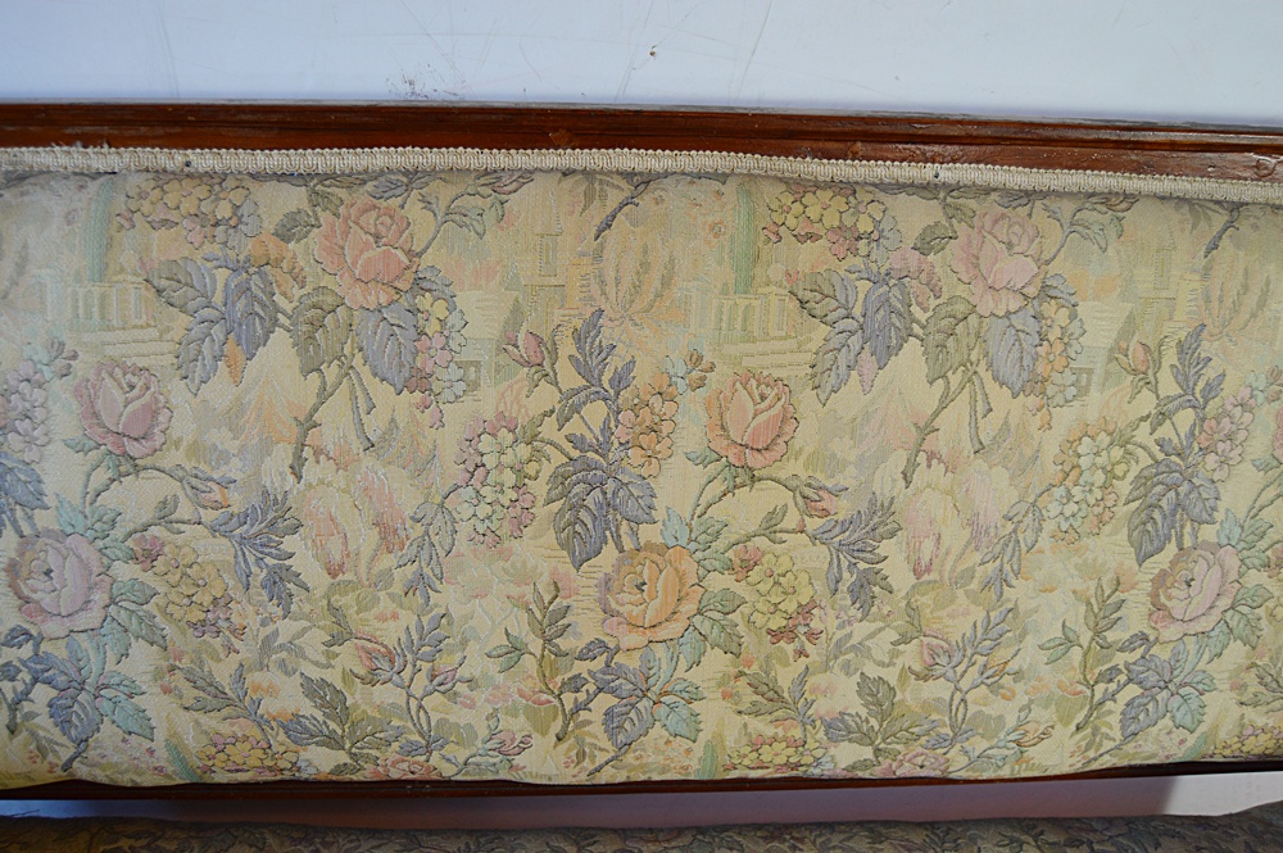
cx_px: 642
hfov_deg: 62.0
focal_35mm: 30
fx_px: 1068
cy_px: 426
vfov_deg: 43.5
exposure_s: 1/60
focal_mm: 20
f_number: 4
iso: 400
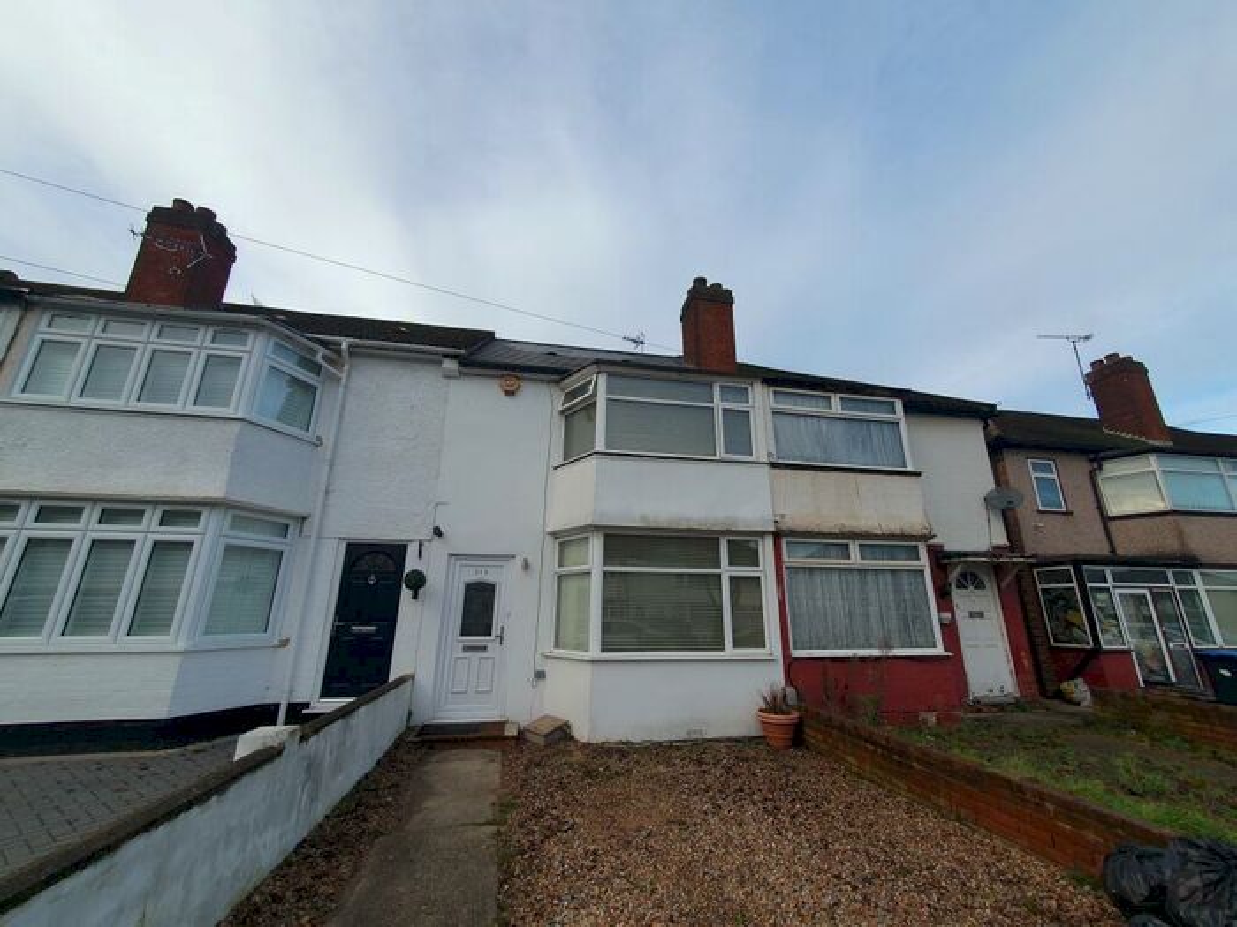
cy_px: 464
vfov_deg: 89.9
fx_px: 465
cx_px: 618
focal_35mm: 13
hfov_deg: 106.2
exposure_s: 1/455
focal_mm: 1.8
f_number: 2.2
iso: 50
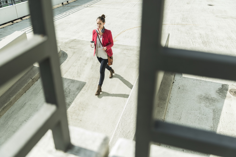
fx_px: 210
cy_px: 78
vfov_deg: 41.1
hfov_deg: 58.7
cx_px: 118
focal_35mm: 32
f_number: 4
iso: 200
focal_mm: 32
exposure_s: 1/1000
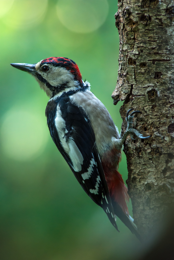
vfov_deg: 2.7
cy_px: 130
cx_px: 87
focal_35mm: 750
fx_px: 5437
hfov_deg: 1.8
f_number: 8
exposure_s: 1/80
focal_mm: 500
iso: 1250
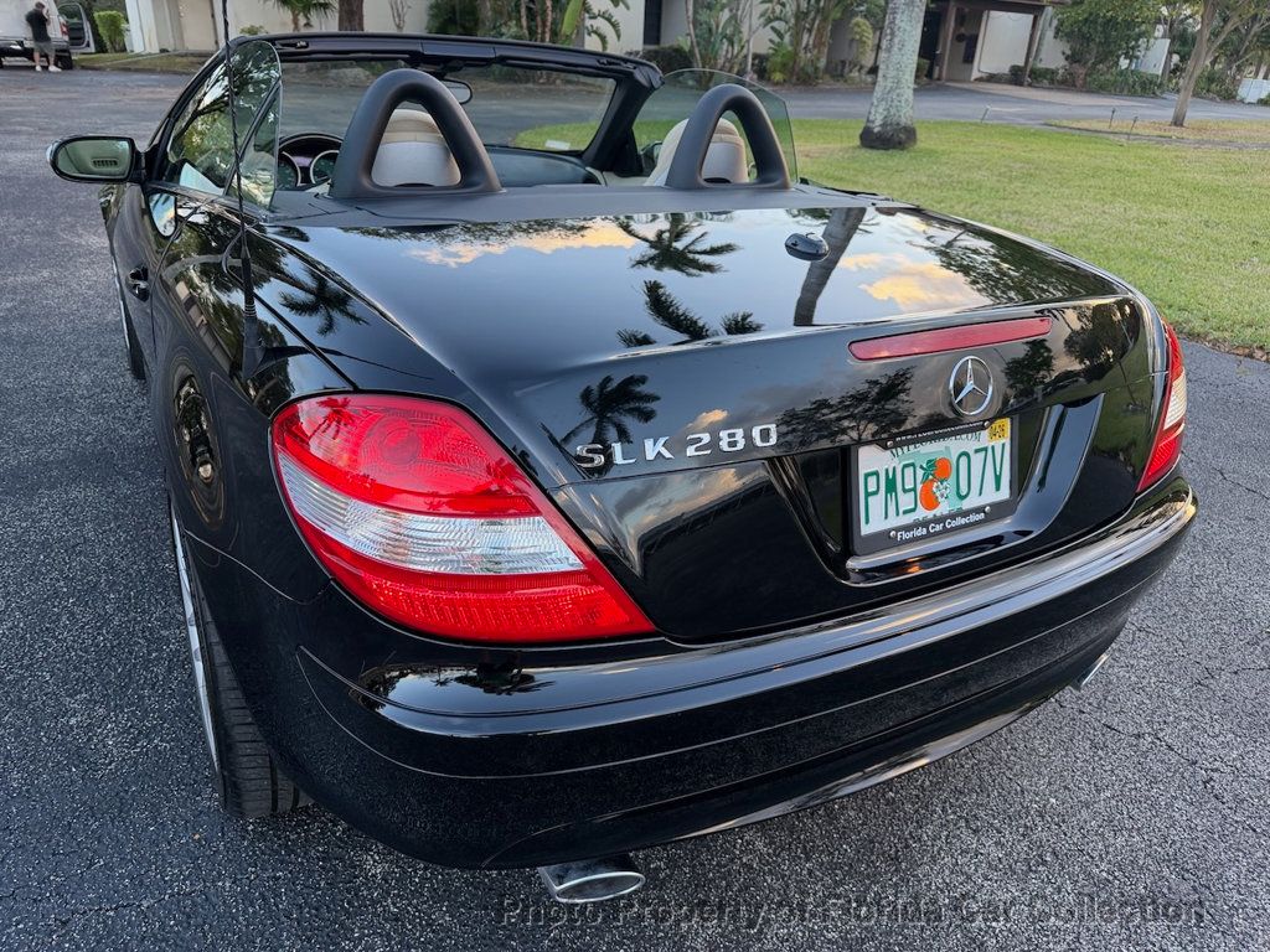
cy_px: 476
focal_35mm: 24
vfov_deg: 56.8
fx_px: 881
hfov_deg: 71.6
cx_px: 635
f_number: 1.78
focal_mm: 6.76
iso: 160
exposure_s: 1/210
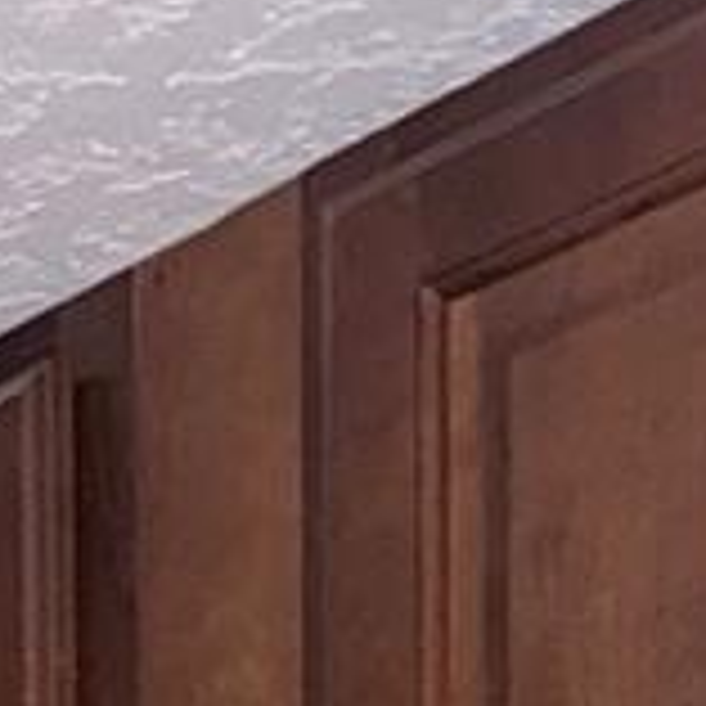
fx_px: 3738
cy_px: 2410
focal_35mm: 162
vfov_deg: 8.3
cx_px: -666
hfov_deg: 10.1
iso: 100
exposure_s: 1/4
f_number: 1.78
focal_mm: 6.76
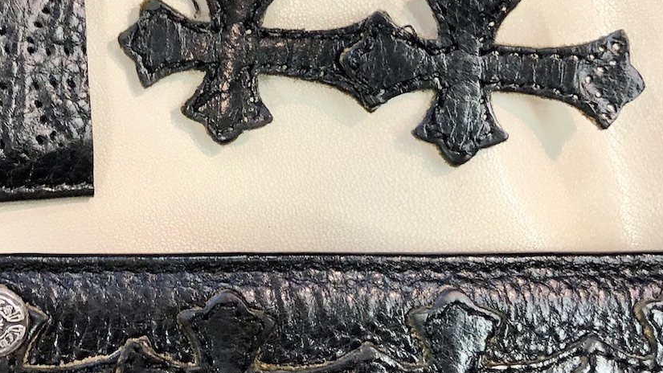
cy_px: 107
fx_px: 1248
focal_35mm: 71
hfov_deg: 29.2
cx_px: 153
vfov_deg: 16.9
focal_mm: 4
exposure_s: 1/20
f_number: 1.8
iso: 40
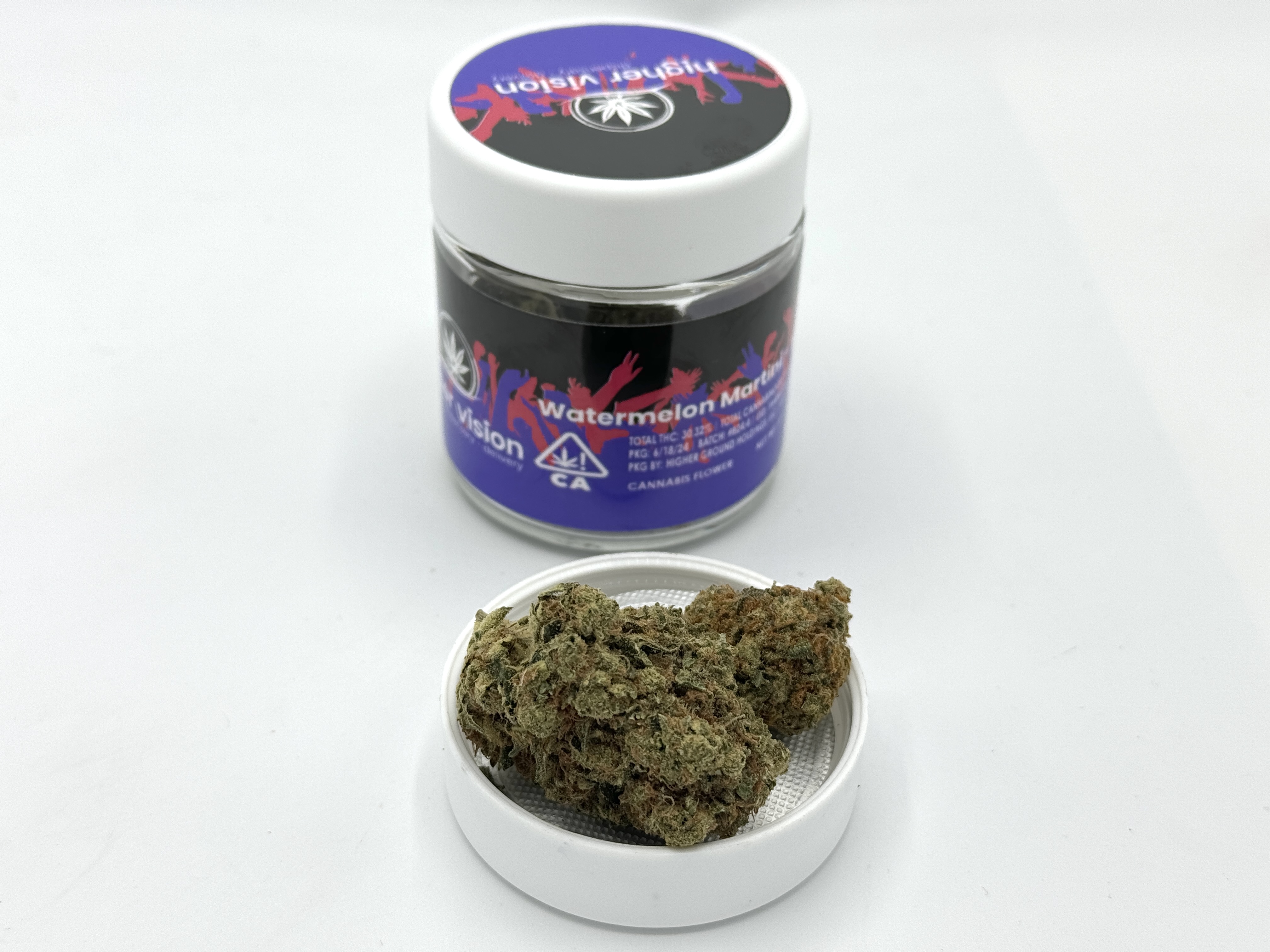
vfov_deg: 30.3
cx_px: 635
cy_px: 476
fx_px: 1761
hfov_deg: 39.7
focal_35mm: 48
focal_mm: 6.76
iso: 64
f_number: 1.78
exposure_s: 1/1637
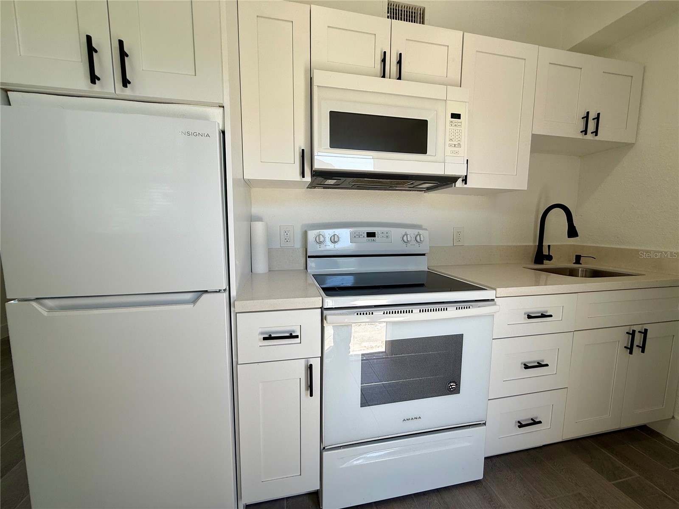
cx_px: 340
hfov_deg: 102.1
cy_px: 254
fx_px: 275
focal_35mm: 14
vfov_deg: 85.7
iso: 50
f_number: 2.2
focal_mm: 2.22
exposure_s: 1/191
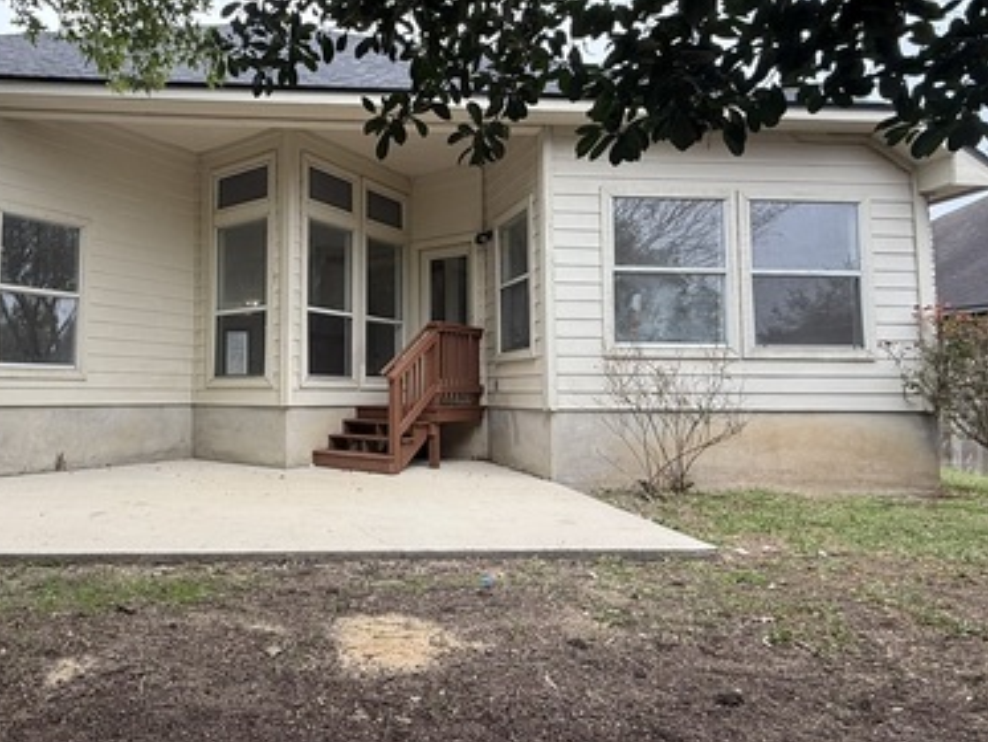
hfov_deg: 68.7
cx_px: 299
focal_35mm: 24
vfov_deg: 56.8
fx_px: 685
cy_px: 347
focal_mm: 2.22
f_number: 2.2
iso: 50
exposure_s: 1/198
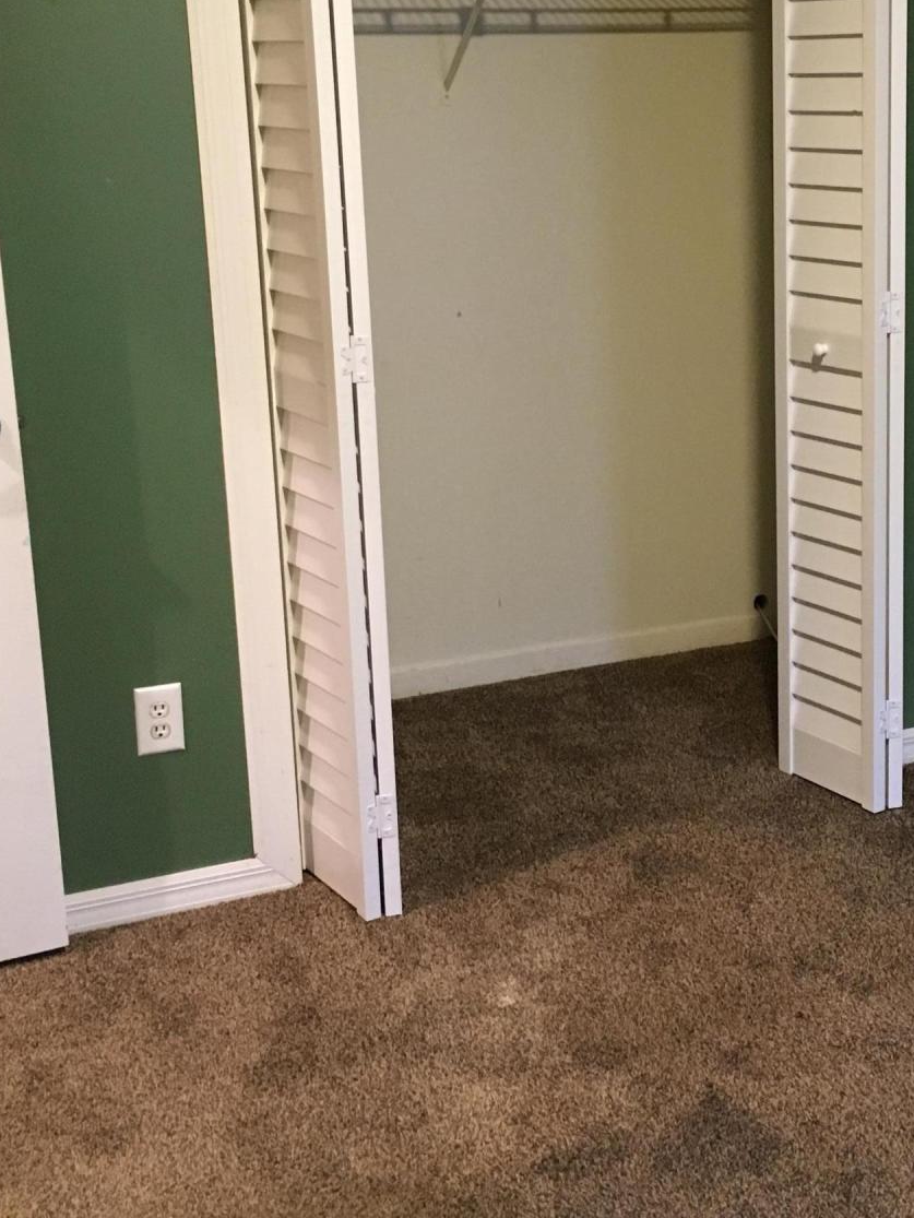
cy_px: 493
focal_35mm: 52
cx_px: 670
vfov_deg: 36.7
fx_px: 1830
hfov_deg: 27.7
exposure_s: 1/17
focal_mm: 4.15
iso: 200
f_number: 2.2
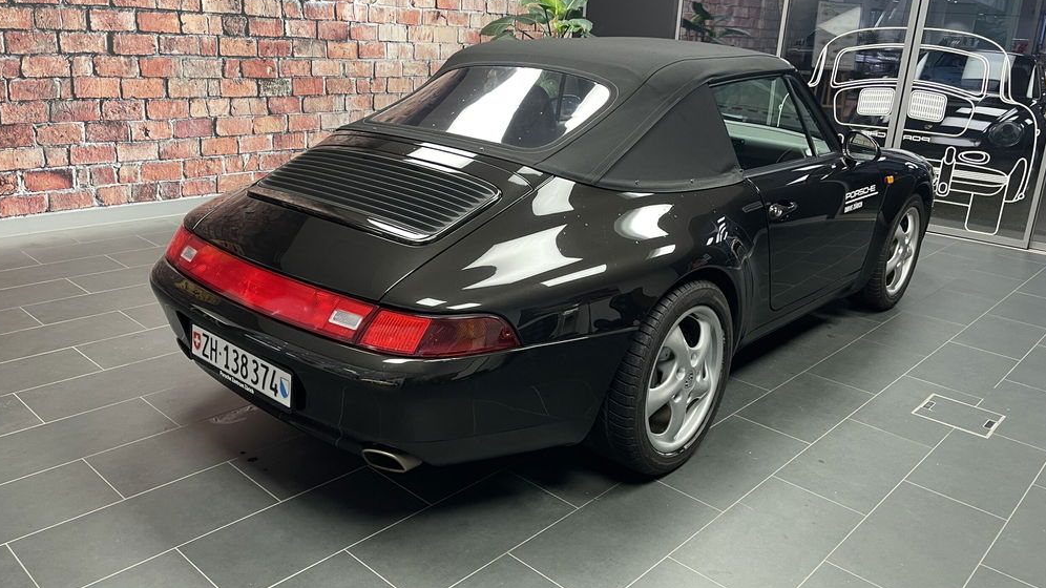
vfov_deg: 41.5
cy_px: 272
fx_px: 777
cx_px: 524
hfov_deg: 67.9
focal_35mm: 28
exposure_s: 1/50
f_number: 1.6
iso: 160
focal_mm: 5.1
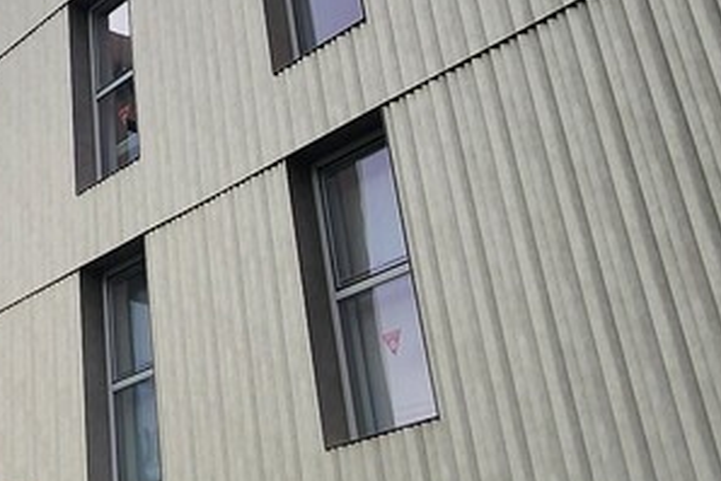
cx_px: 41
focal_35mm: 58
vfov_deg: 22.6
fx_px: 1162
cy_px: 10
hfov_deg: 32.4
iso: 50
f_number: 2.2
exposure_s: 1/1751
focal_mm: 2.2
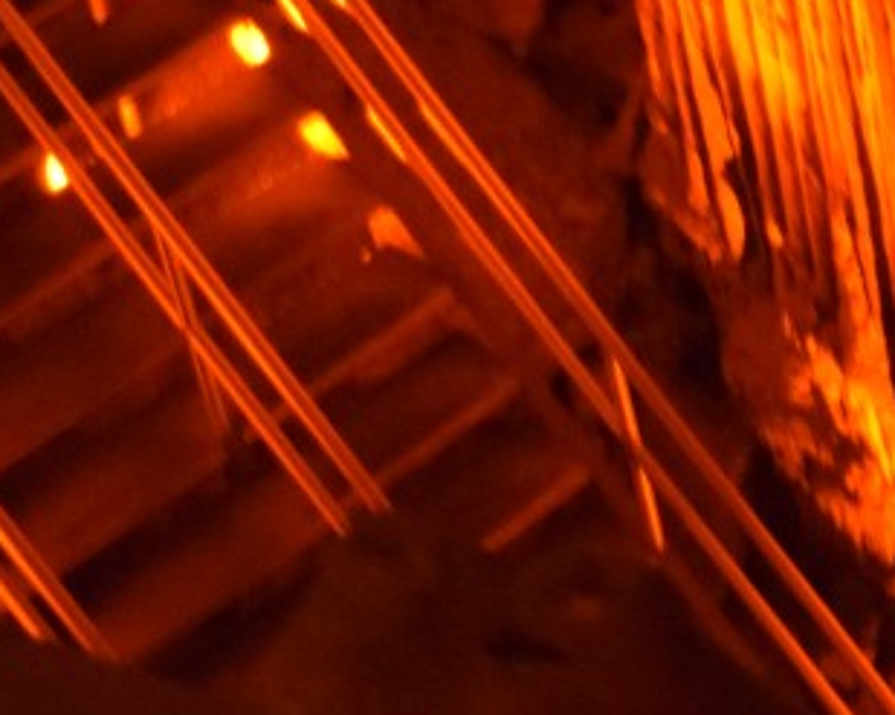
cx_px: 1442
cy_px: 90
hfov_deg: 12.9
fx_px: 3707
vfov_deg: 11.0
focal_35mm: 140
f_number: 4.2
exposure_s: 1/6
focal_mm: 30
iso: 6400
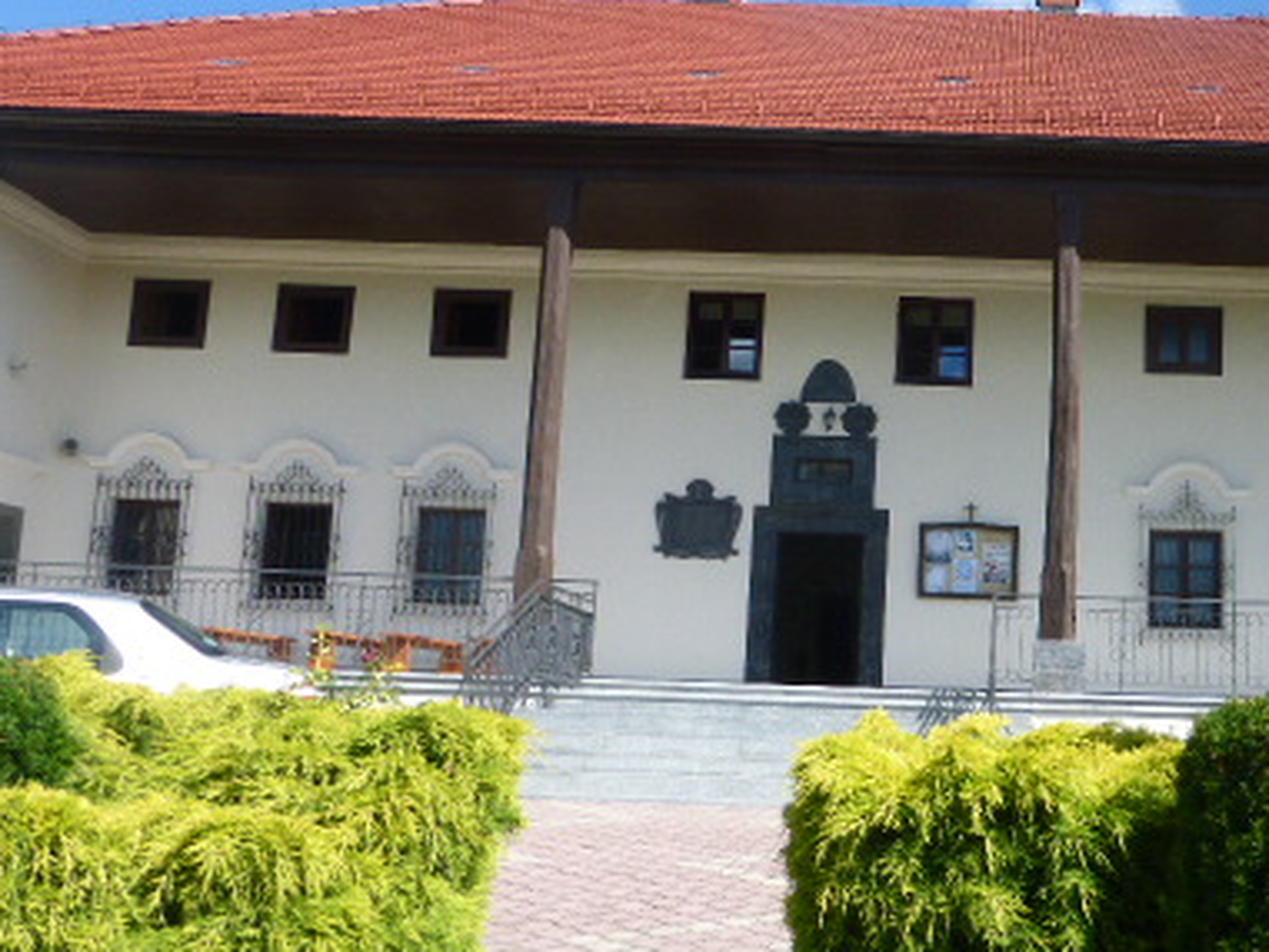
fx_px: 1540
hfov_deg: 42.9
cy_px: 506
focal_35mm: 42
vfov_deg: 34.4
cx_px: 996
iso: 100
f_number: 4
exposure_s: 1/500
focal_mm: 4.3
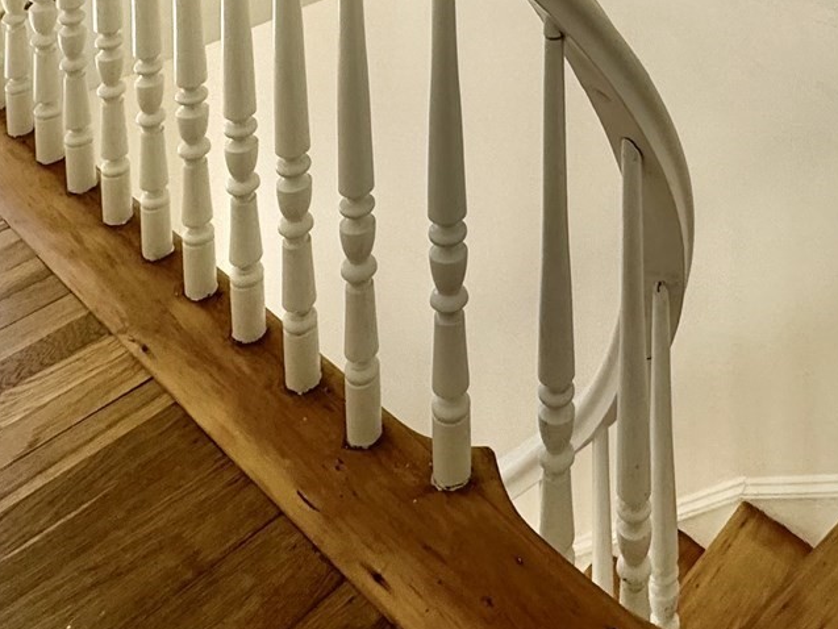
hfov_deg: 41.1
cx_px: 603
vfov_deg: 23.7
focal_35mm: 45
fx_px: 1090
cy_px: -372
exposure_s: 1/166
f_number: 2.2
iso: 40
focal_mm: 2.22
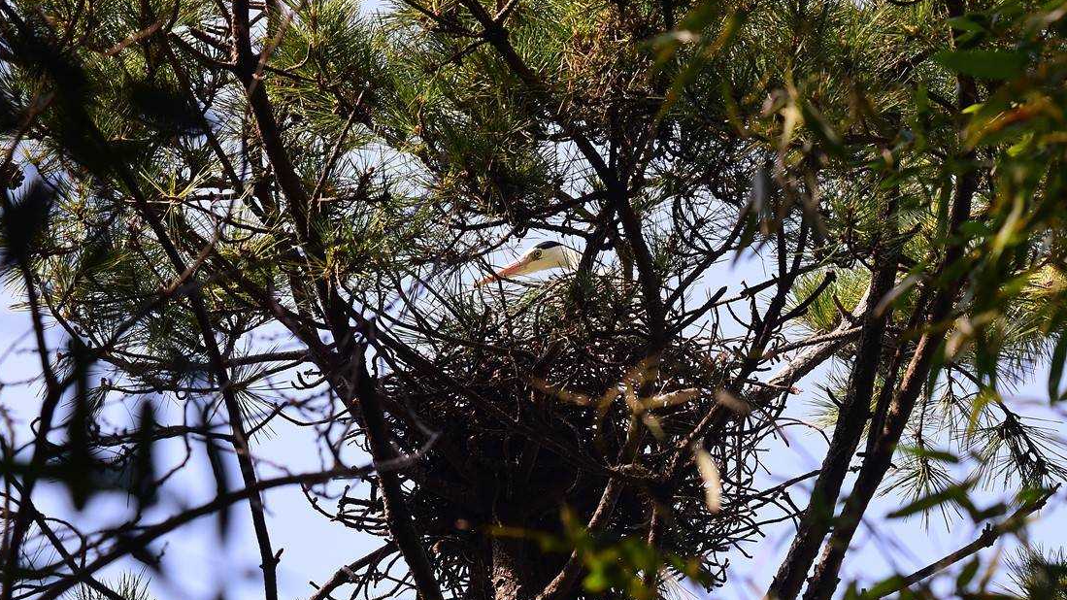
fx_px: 6677
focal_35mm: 236
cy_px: 383
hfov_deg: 9.1
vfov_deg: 5.1
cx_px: 646
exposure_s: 1/640
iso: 1000
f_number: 10
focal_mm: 165
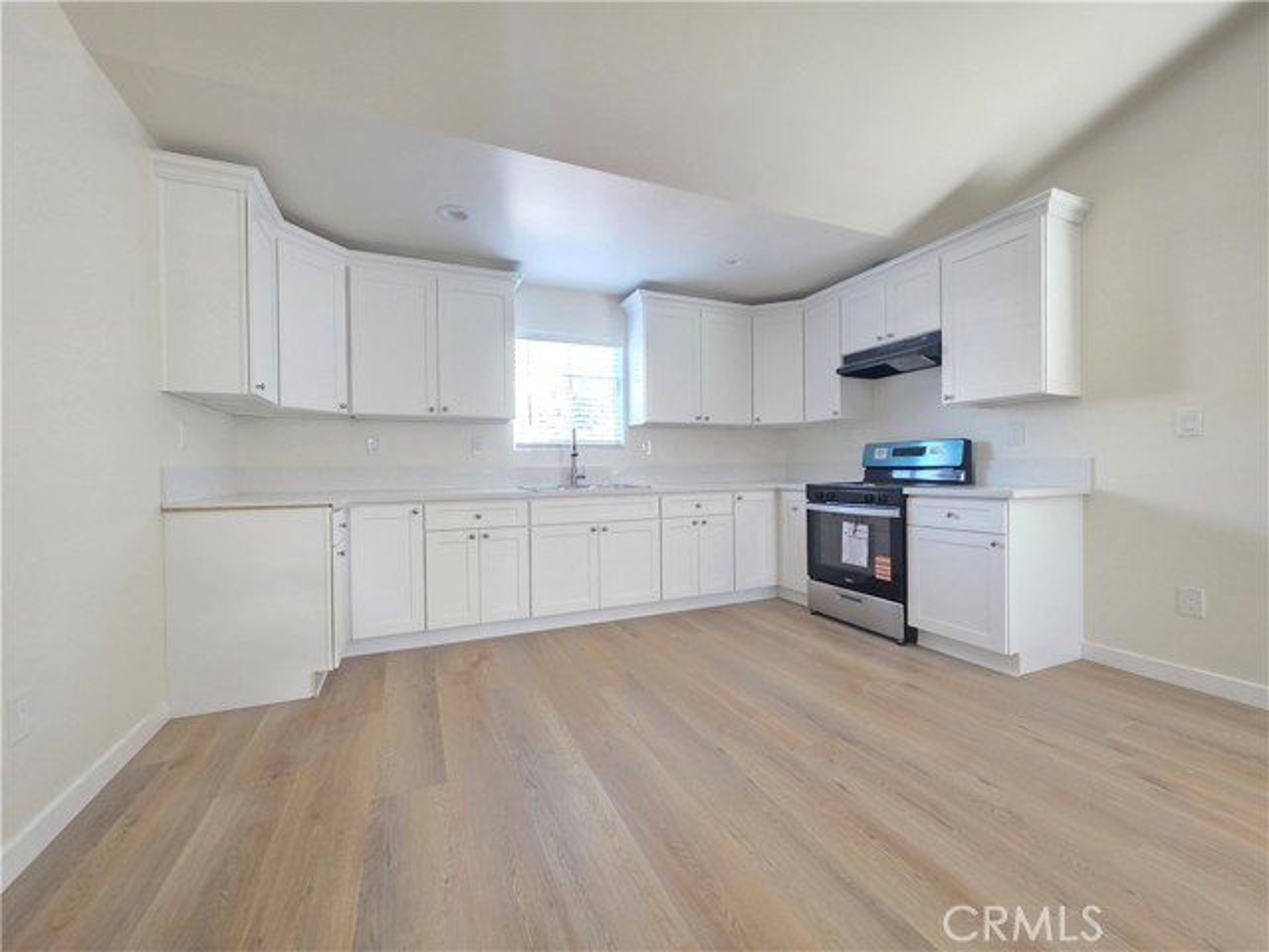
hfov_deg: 106.2
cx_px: 634
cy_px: 476
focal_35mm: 13
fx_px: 477
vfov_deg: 89.9
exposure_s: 1/60
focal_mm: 2.2
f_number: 1.9
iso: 640
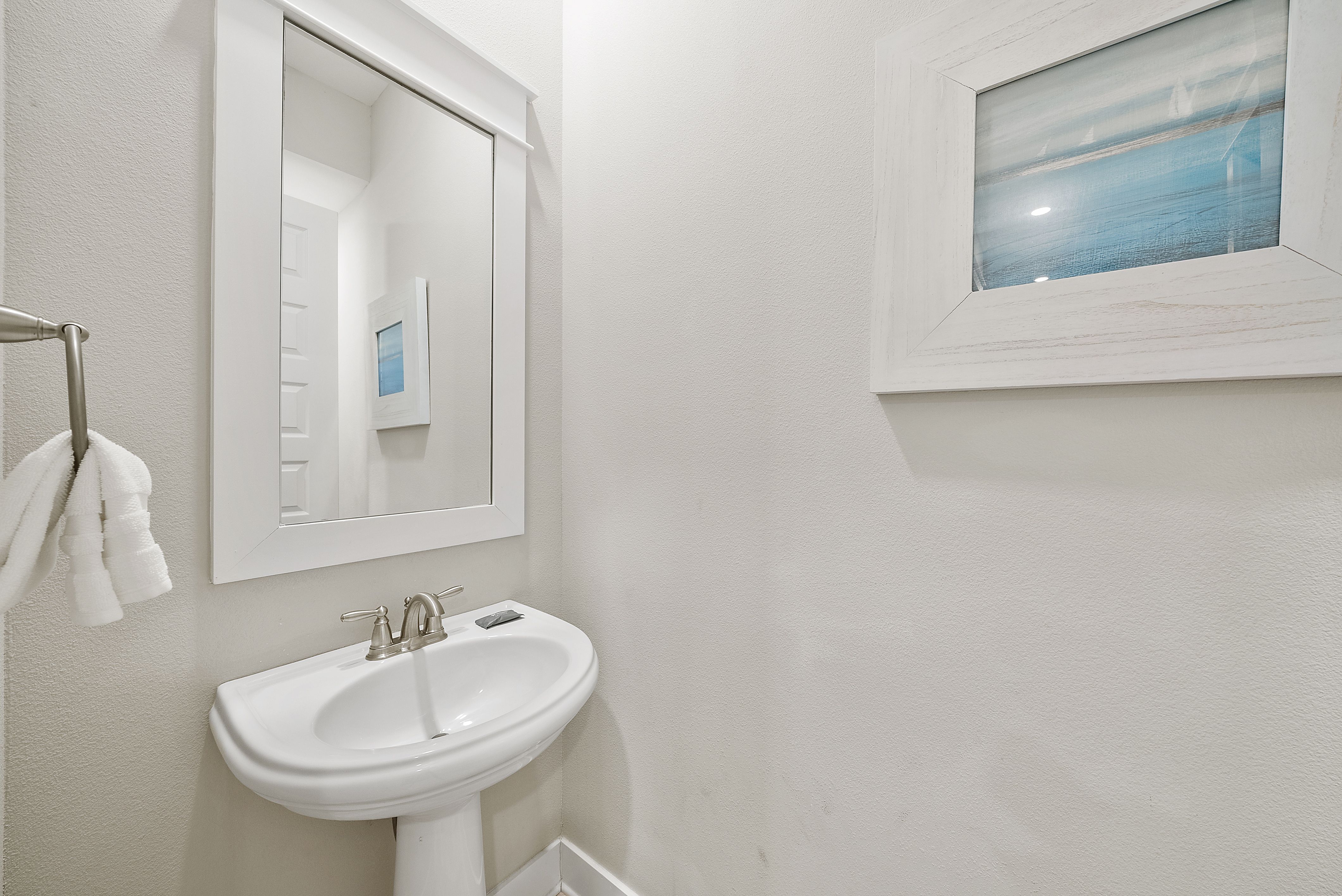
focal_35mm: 12
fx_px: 448
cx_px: 671
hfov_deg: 112.6
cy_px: 448
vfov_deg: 90.1
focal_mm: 12
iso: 640
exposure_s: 1/4
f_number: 7.1
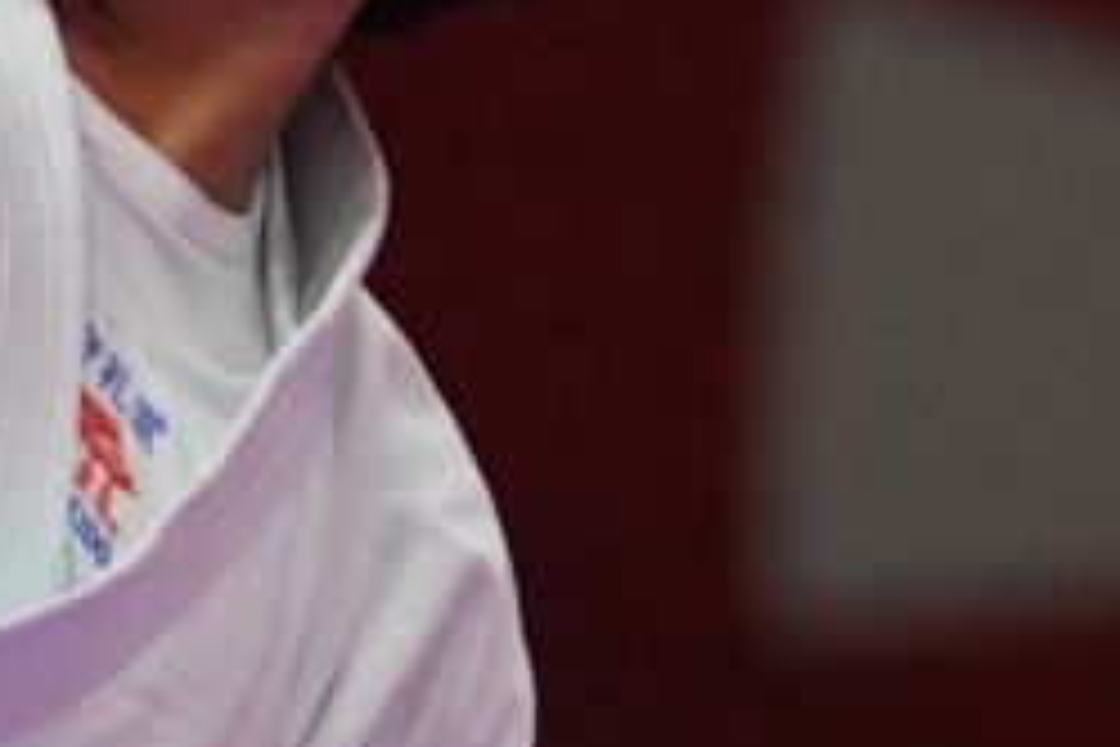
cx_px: -2744
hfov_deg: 0.8
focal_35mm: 2504
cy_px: 22
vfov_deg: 0.5
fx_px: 77896
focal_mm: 231
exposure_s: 1/1000
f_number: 4
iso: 2500
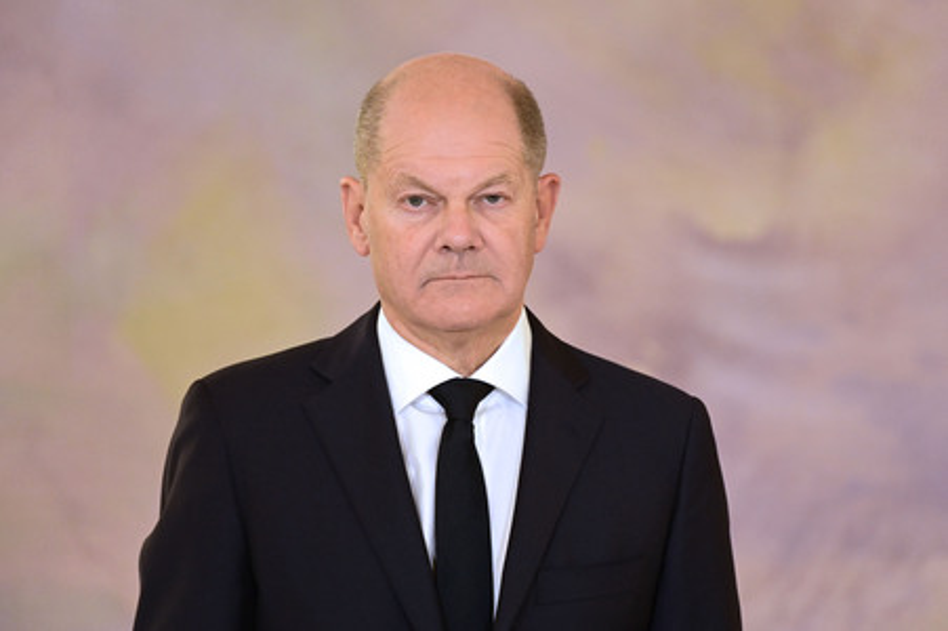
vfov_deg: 2.7
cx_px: 474
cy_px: 316
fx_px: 13157
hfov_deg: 4.1
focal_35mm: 500
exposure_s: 1/200
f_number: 5.6
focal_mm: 500
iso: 8000
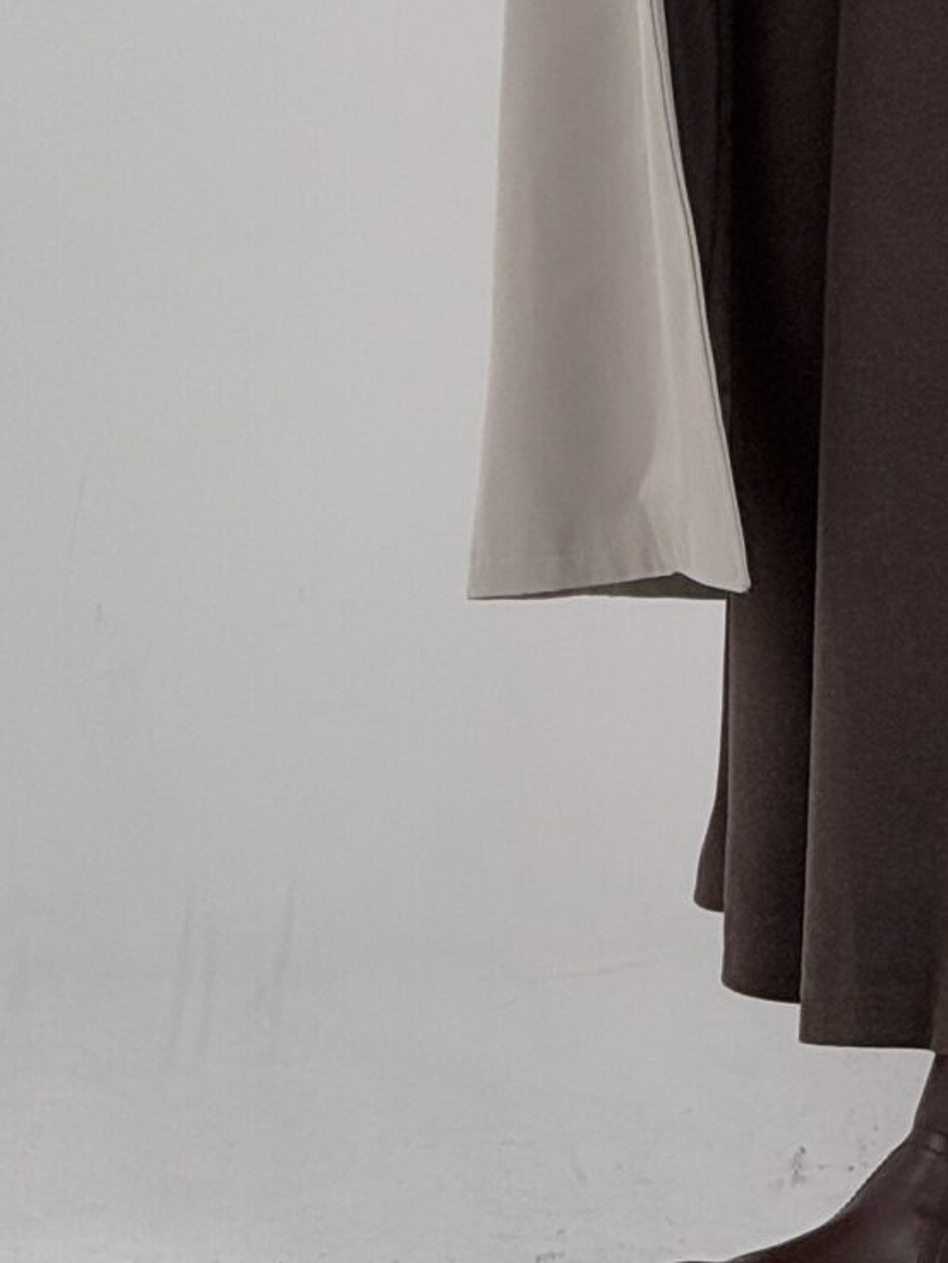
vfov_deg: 4.7
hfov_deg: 3.6
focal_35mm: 417
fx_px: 15222
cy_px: -272
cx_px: 1066
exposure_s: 1/159
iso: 50
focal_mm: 15.66
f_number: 2.8
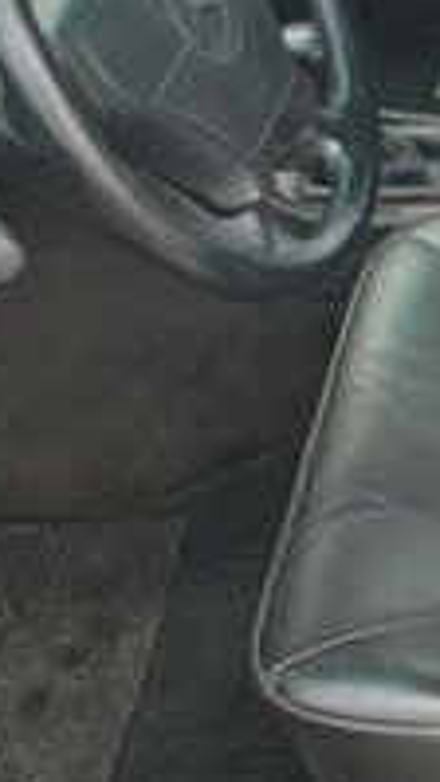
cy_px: 271
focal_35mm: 91
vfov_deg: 23.3
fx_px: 1887
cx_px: 731
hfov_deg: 12.4
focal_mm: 4.3
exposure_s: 1/50
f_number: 2.4
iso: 64
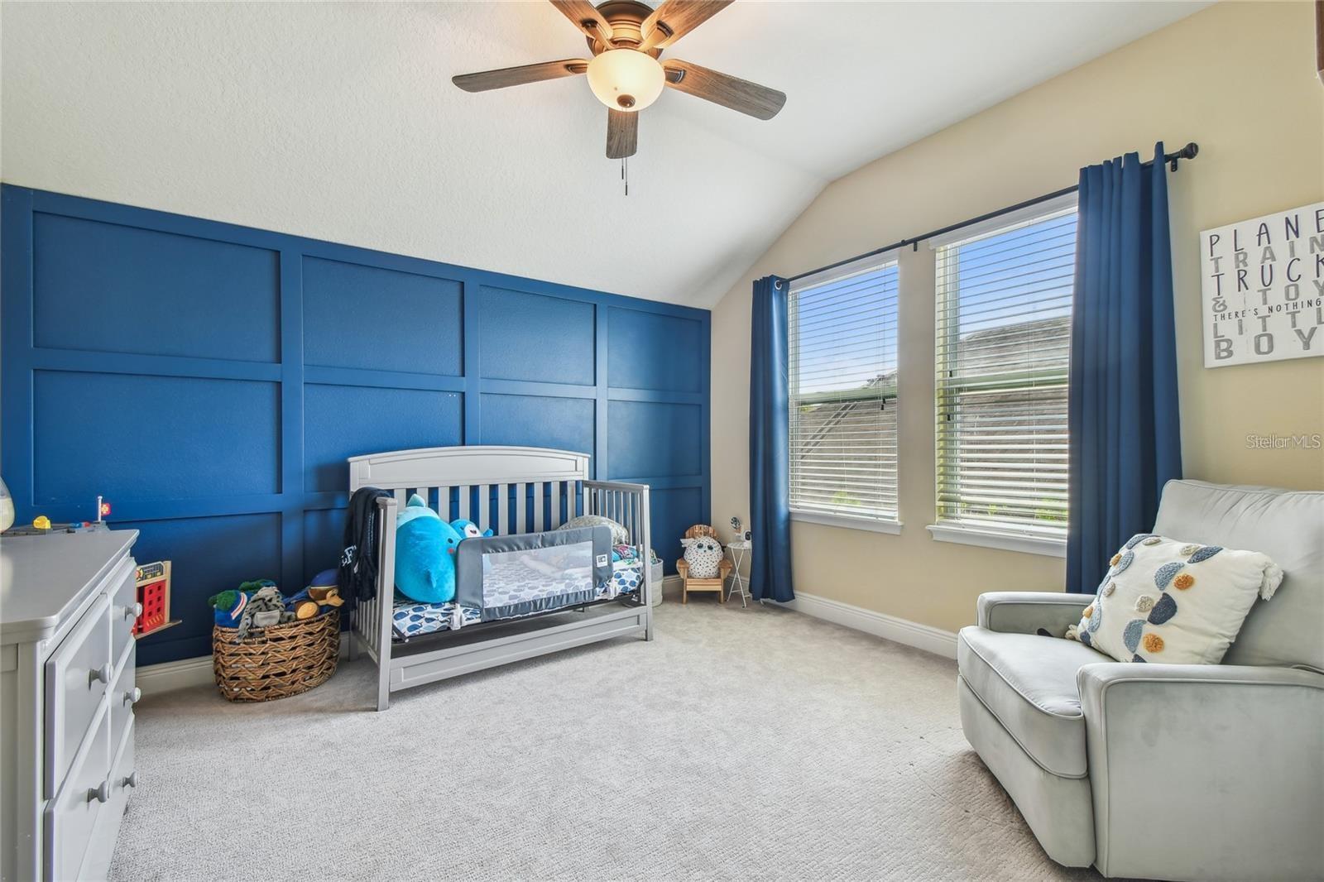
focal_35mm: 15
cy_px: 441
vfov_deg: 77.3
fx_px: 552
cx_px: 662
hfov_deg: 100.4
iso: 100
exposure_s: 1/6
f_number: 7.1
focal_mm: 10
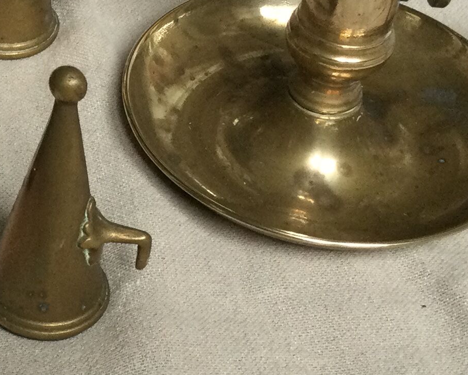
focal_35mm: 108
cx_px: -55
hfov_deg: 17.2
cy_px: 179
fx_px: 1497
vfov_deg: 14.3
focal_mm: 3.3
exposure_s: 1/33
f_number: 2.4
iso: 80
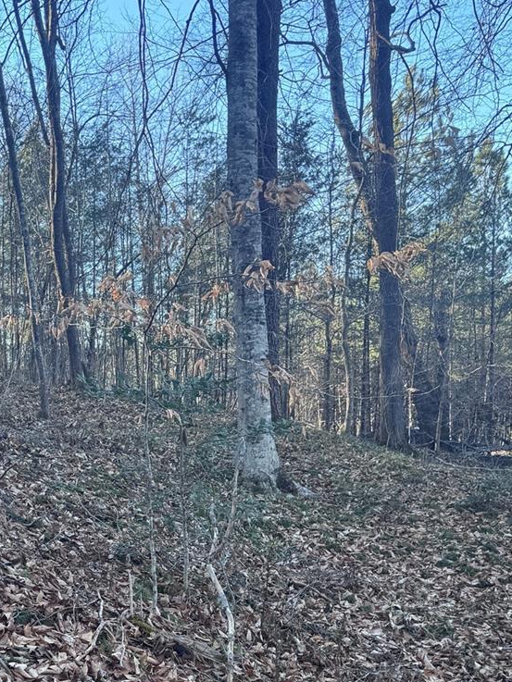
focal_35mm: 50
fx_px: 986
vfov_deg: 35.5
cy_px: 636
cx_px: 83
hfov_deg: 28.3
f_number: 1.78
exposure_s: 1/223
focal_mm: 6.76
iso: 80
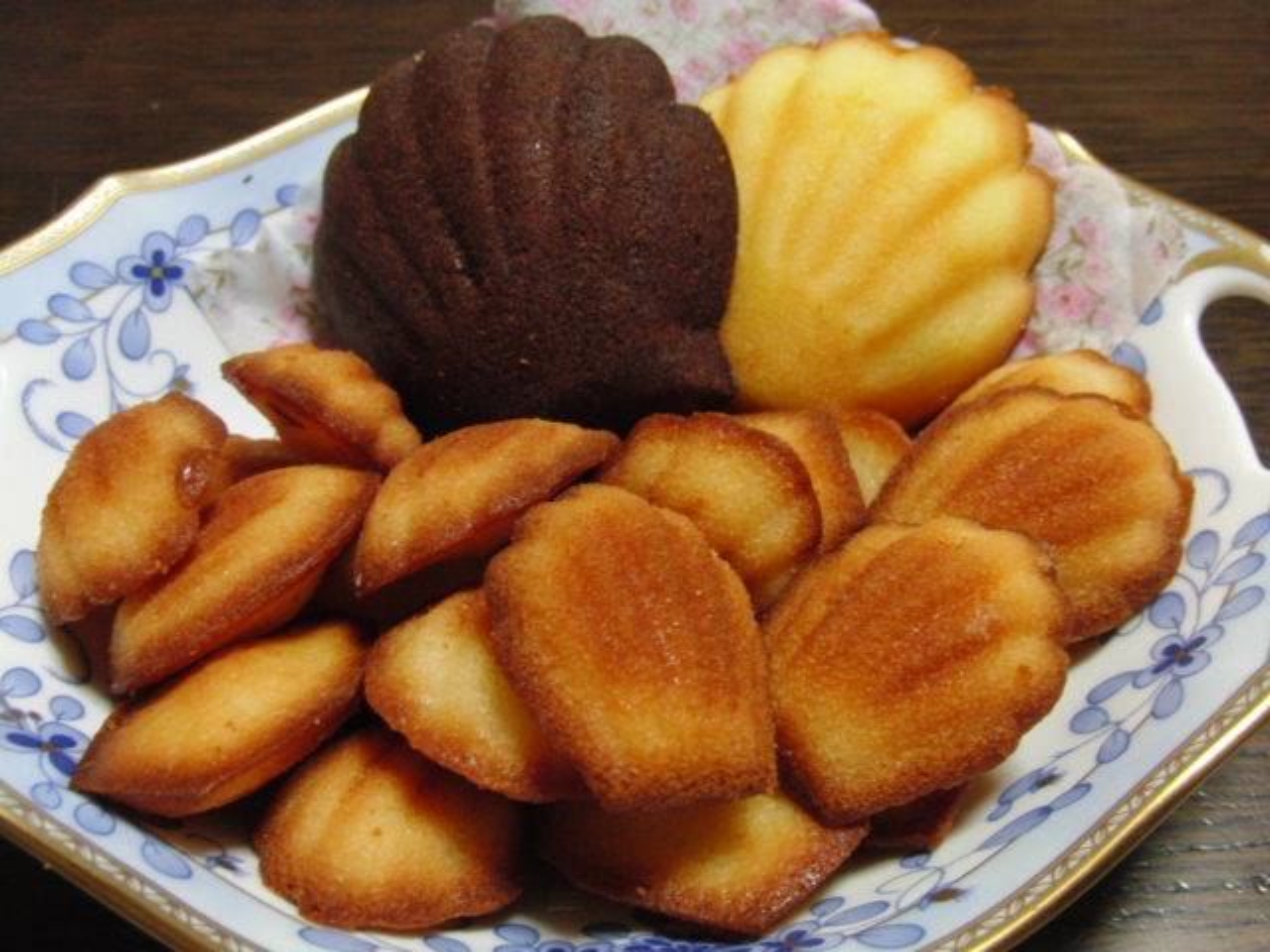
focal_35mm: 37
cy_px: 476
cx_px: 635
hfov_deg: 50.1
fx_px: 1357
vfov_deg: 38.7
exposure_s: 1/15
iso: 400
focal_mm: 6.42
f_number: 3.6
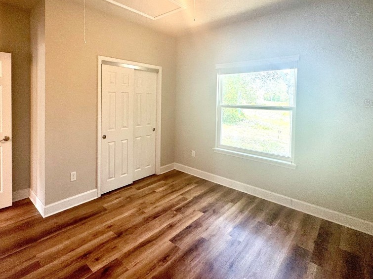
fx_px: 205
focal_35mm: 19
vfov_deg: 67.5
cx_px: 158
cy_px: 103
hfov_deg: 84.1
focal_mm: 2.22
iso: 125
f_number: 2.2
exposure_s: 1/120
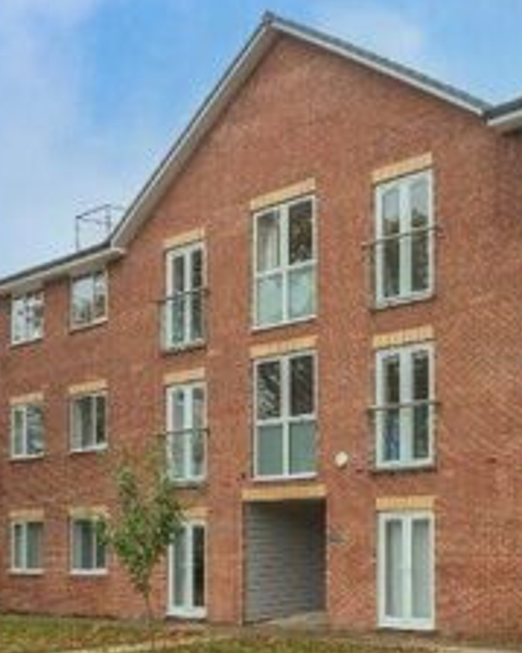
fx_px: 908
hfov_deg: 30.7
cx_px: 464
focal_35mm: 47
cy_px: 478
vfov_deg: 38.7
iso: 200
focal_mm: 16
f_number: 8
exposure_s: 1/60
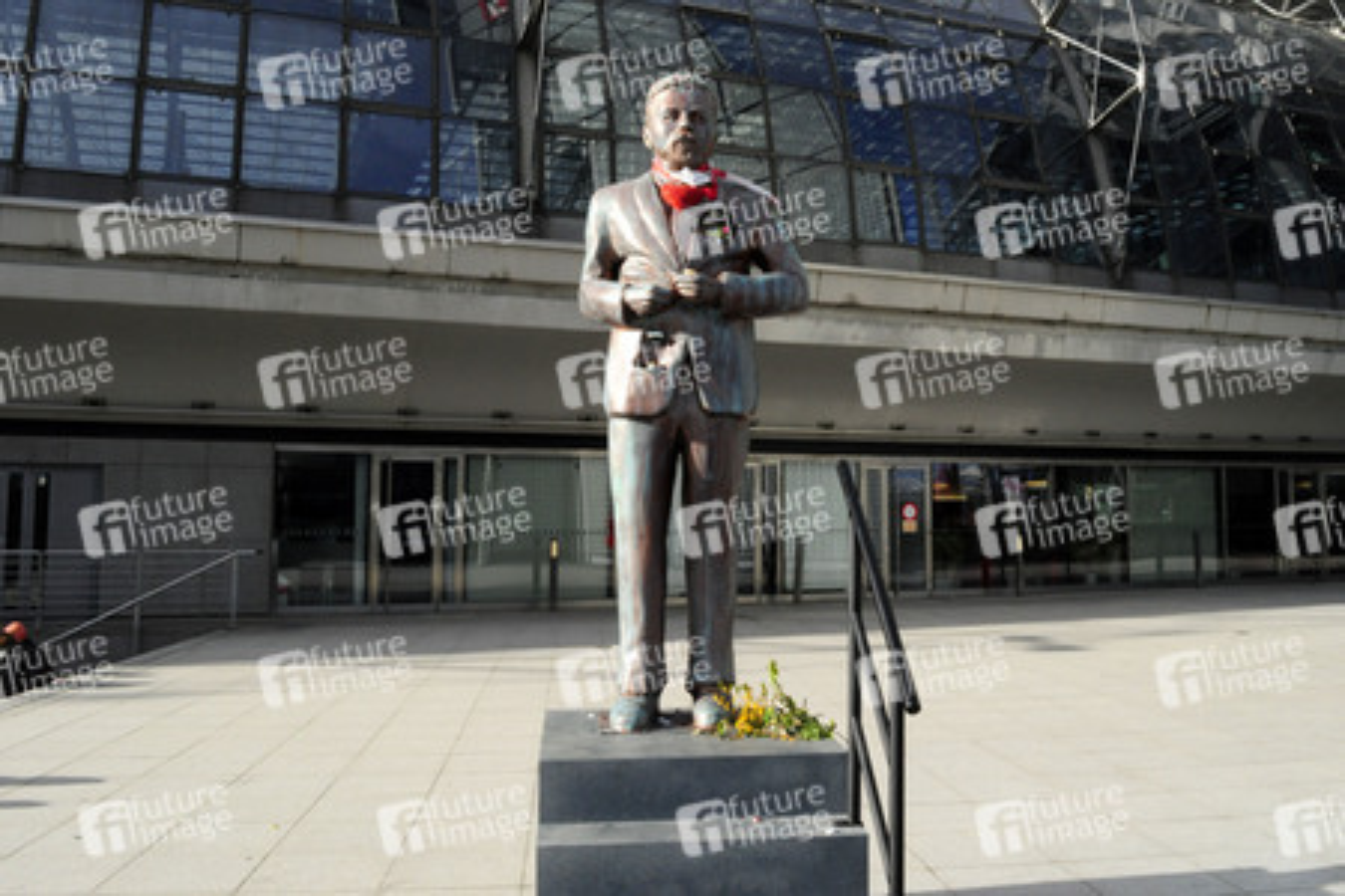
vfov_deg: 43.6
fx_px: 1121
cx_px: 672
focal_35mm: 30
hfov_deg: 61.9
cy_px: 448
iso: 1000
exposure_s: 1/200
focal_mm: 20
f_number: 20
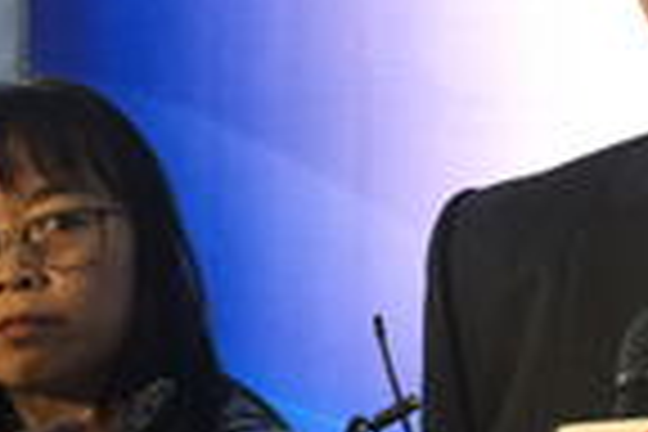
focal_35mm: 115
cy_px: 256
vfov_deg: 11.9
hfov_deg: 17.1
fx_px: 2070
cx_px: 747
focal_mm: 4.15
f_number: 2.2
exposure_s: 1/33
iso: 64
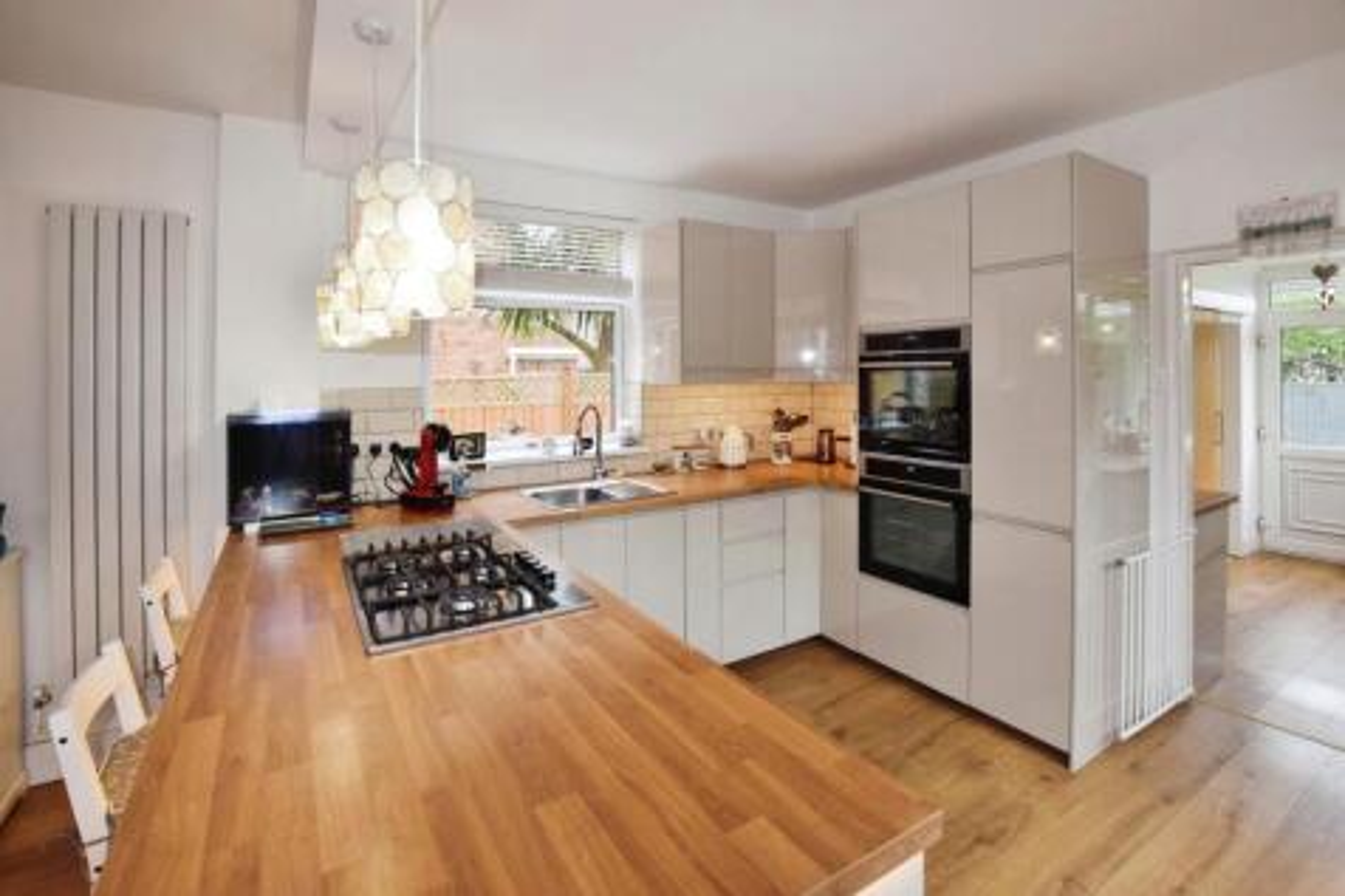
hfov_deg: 100.4
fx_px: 560
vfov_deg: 77.3
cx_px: 672
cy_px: 448
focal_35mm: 15
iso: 720
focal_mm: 10
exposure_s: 1/125
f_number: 5.6
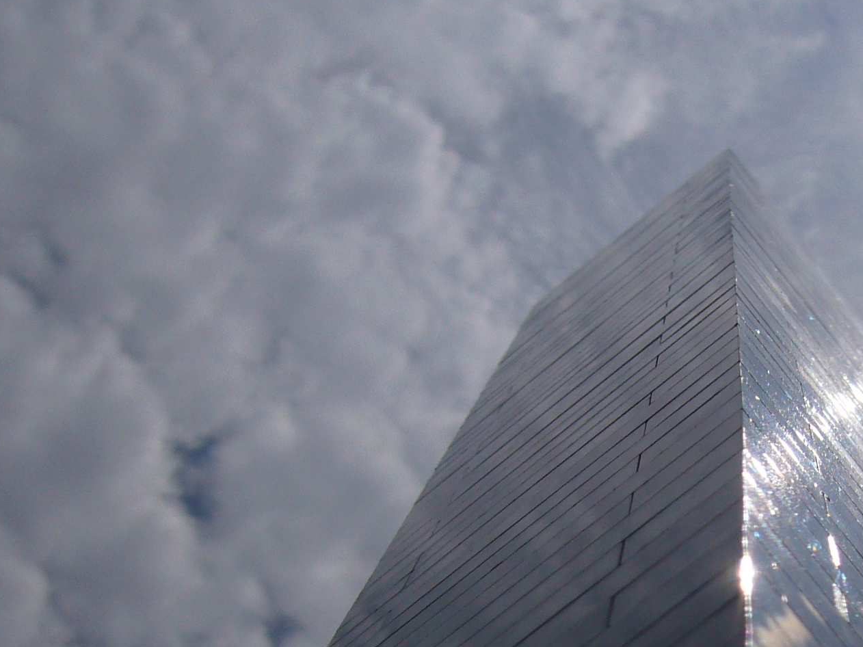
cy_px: 572
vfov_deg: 20.3
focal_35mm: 71
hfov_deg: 26.7
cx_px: 726
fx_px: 1770
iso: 80
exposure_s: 1/2000
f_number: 5.6
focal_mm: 5.8
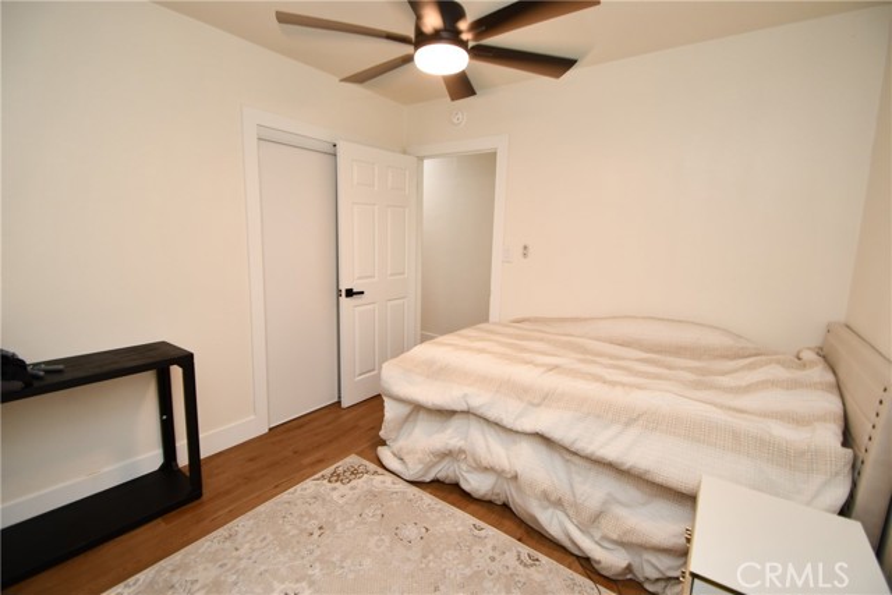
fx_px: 372
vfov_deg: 77.4
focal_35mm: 15
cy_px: 298
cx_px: 446
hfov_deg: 100.4
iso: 450
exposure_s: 1/60
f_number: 4
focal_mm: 10
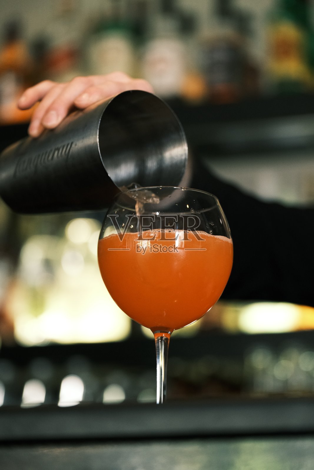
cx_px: 157
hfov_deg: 9.3
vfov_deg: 14.0
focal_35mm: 147
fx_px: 1923
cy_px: 235
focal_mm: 98.2
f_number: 2.8
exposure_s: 1/100
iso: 2000
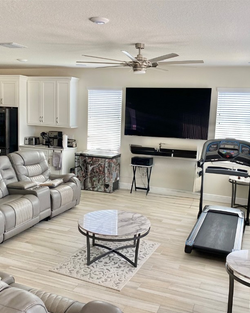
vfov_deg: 52.8
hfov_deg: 43.3
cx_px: 131
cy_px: 157
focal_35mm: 34
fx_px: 315
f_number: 1.8
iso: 100
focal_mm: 4.25
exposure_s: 1/121
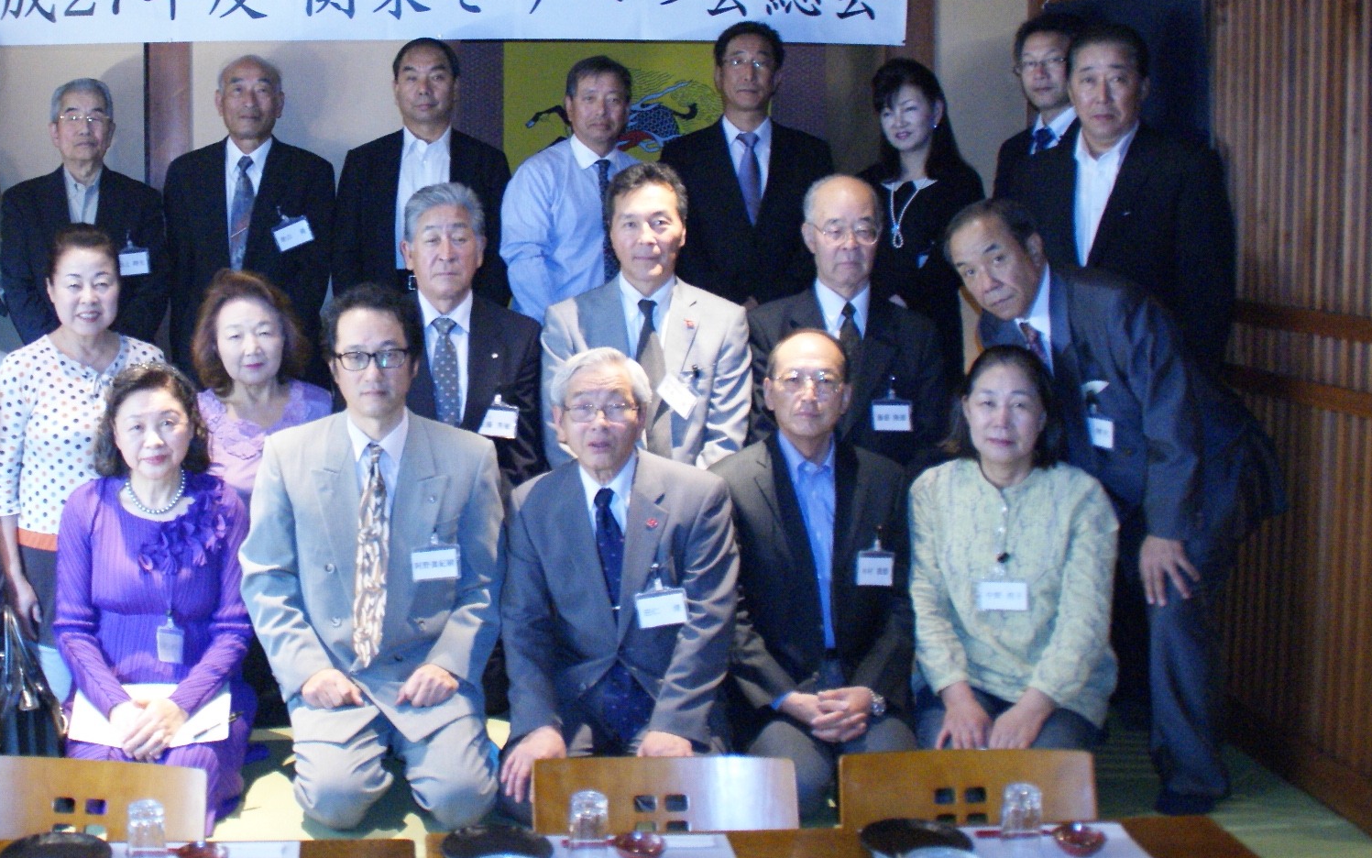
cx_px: 395
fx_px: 1571
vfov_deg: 30.4
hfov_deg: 46.0
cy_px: 308
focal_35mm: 42
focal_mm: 18
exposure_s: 1/20
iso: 1600
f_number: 3.5
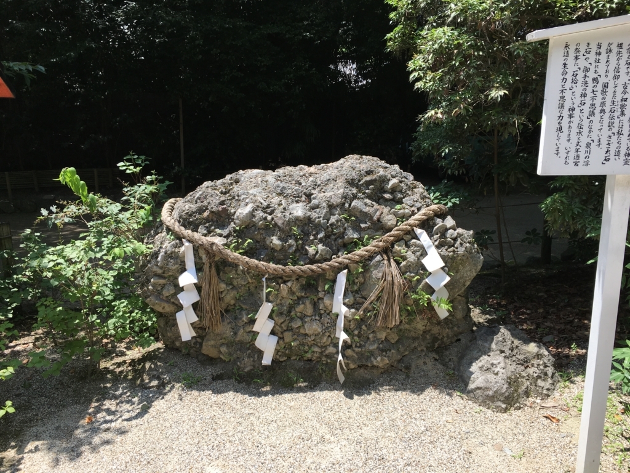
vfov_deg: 48.2
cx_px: 315
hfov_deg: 61.7
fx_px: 528
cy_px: 236
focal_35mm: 29
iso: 25
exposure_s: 1/635
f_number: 2.2
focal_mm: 4.15
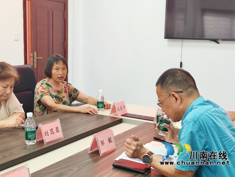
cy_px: 88
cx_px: 118
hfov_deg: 35.5
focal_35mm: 54
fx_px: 367
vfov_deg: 27.0
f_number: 2.4
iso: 1000
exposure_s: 1/100
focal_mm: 6.12
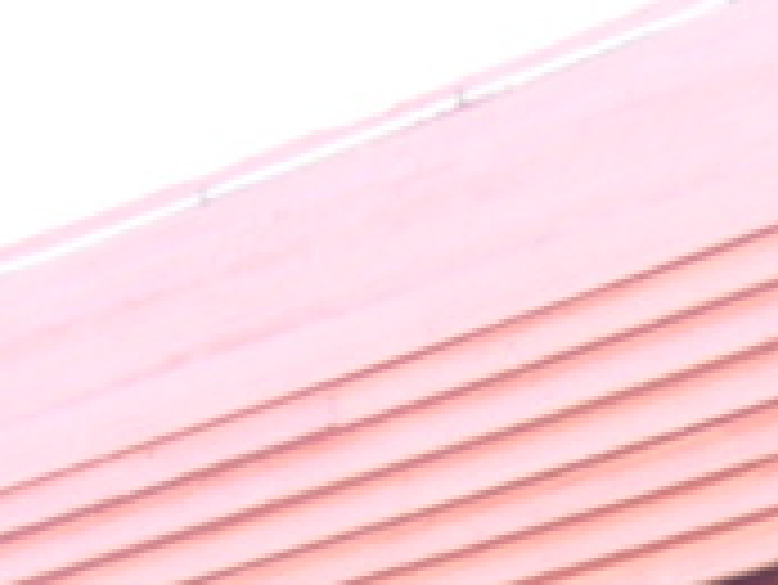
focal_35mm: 176
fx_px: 3958
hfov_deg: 11.0
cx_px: 931
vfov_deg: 8.1
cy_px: 1080
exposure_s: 1/61.2
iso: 141
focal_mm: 8
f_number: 2.8
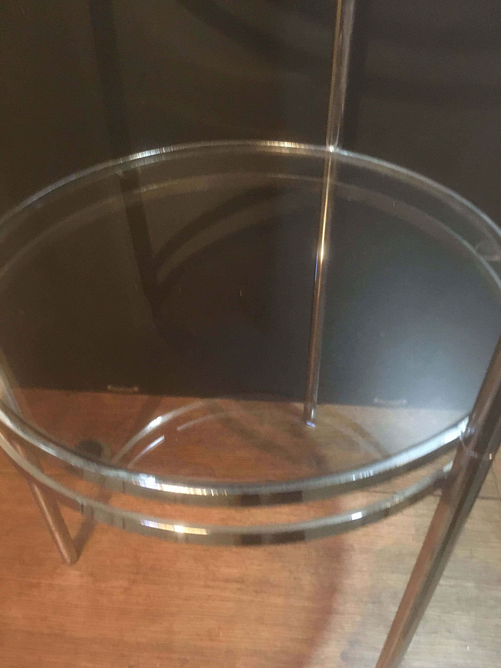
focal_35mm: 29
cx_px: 250
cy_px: 334
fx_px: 560
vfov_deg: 61.7
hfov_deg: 48.2
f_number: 2.2
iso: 500
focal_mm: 4.15
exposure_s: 1/17
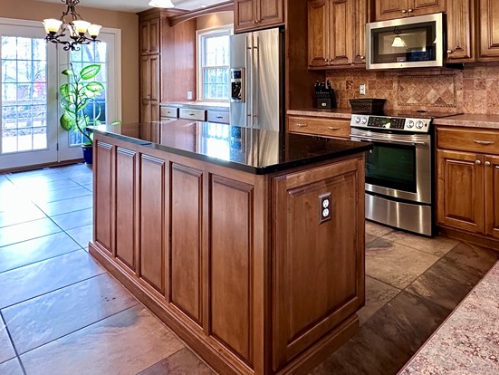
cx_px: 338
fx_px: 375
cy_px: 82
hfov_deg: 65.3
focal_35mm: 26
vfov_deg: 50.3
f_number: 2.2
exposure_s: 1/60
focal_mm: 2.22
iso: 320
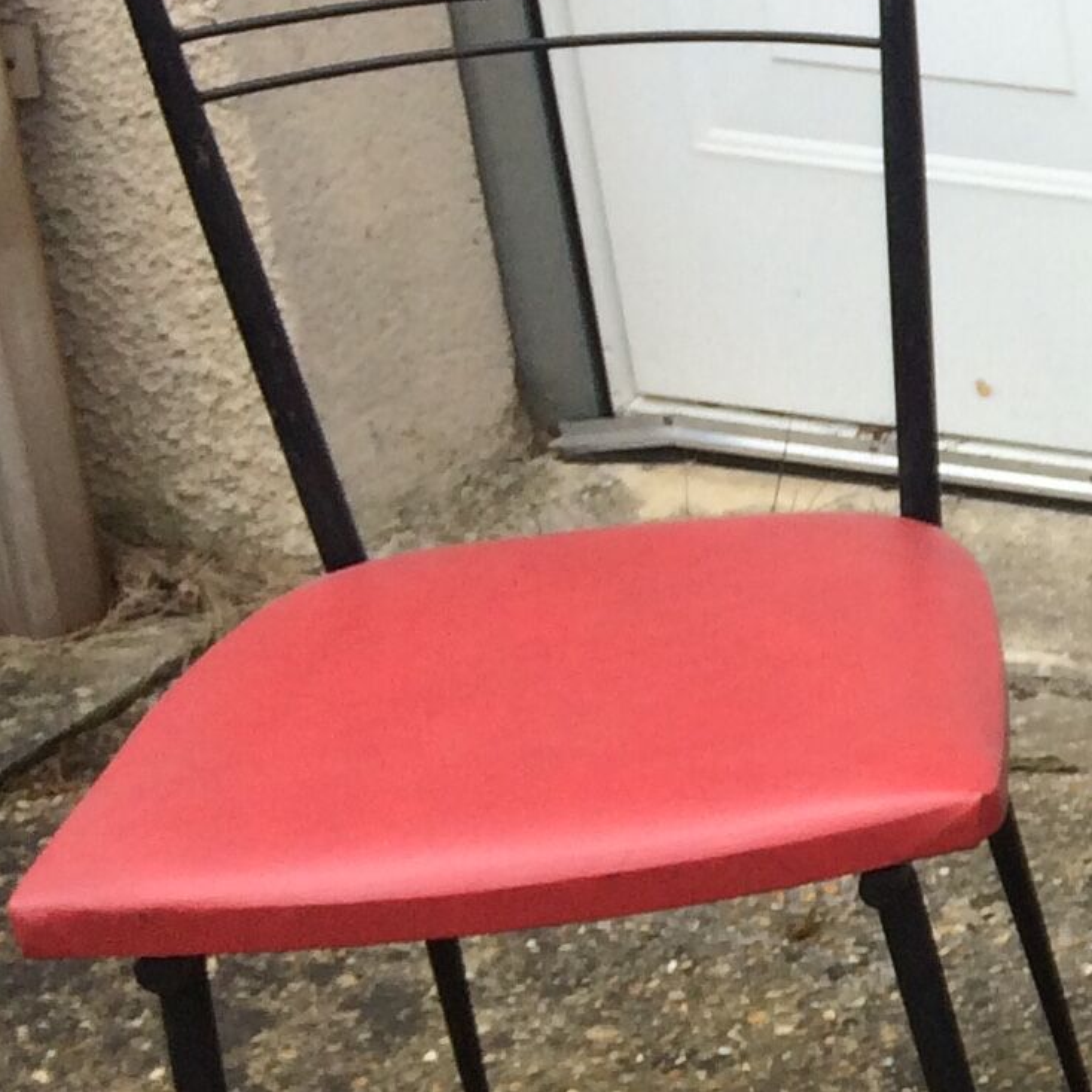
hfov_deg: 13.0
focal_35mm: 114
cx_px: 2284
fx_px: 4069
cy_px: 536
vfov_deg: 15.3
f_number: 2.2
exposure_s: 1/684
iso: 32
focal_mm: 4.15
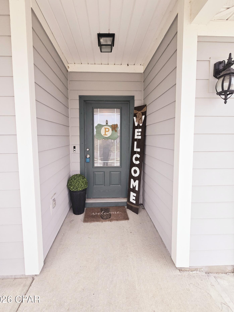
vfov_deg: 101.9
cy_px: 147
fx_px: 126
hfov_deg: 85.6
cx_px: 110
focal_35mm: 14
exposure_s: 1/556
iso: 50
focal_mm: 2.2
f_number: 2.2
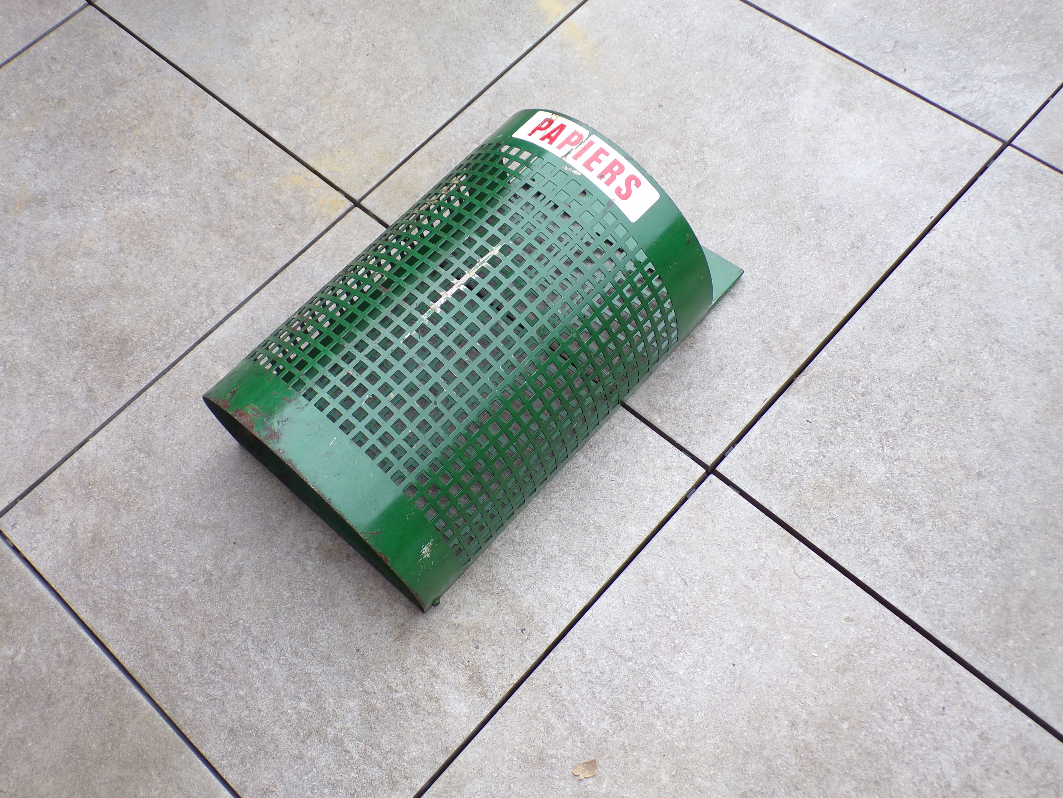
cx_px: 532
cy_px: 399
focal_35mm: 32
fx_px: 983
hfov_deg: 56.8
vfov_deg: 44.2
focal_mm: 5.8
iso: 80
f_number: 3.2
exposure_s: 1/110
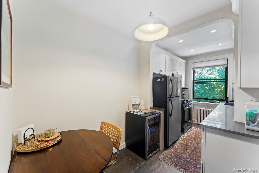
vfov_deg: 81.2
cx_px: 130
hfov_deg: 104.3
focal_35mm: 14
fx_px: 101
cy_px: 86
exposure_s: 1.3
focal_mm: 14
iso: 100
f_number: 11
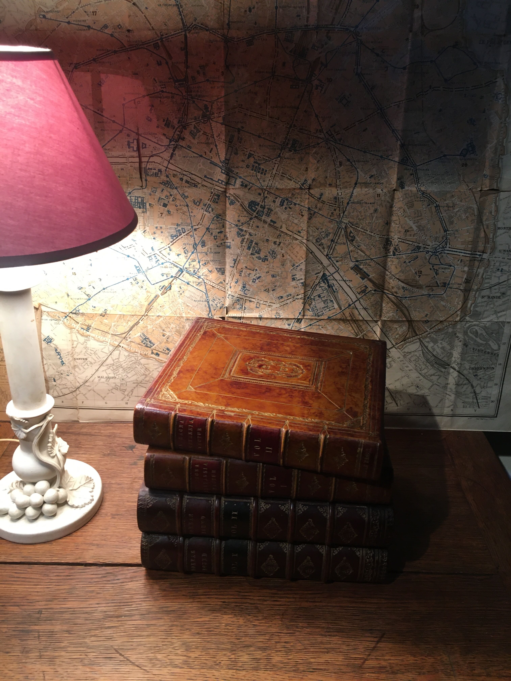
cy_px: 340
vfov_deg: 61.7
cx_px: 256
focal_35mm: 29
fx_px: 571
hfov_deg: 48.2
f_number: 2.2
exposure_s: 1/33
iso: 125
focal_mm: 4.15
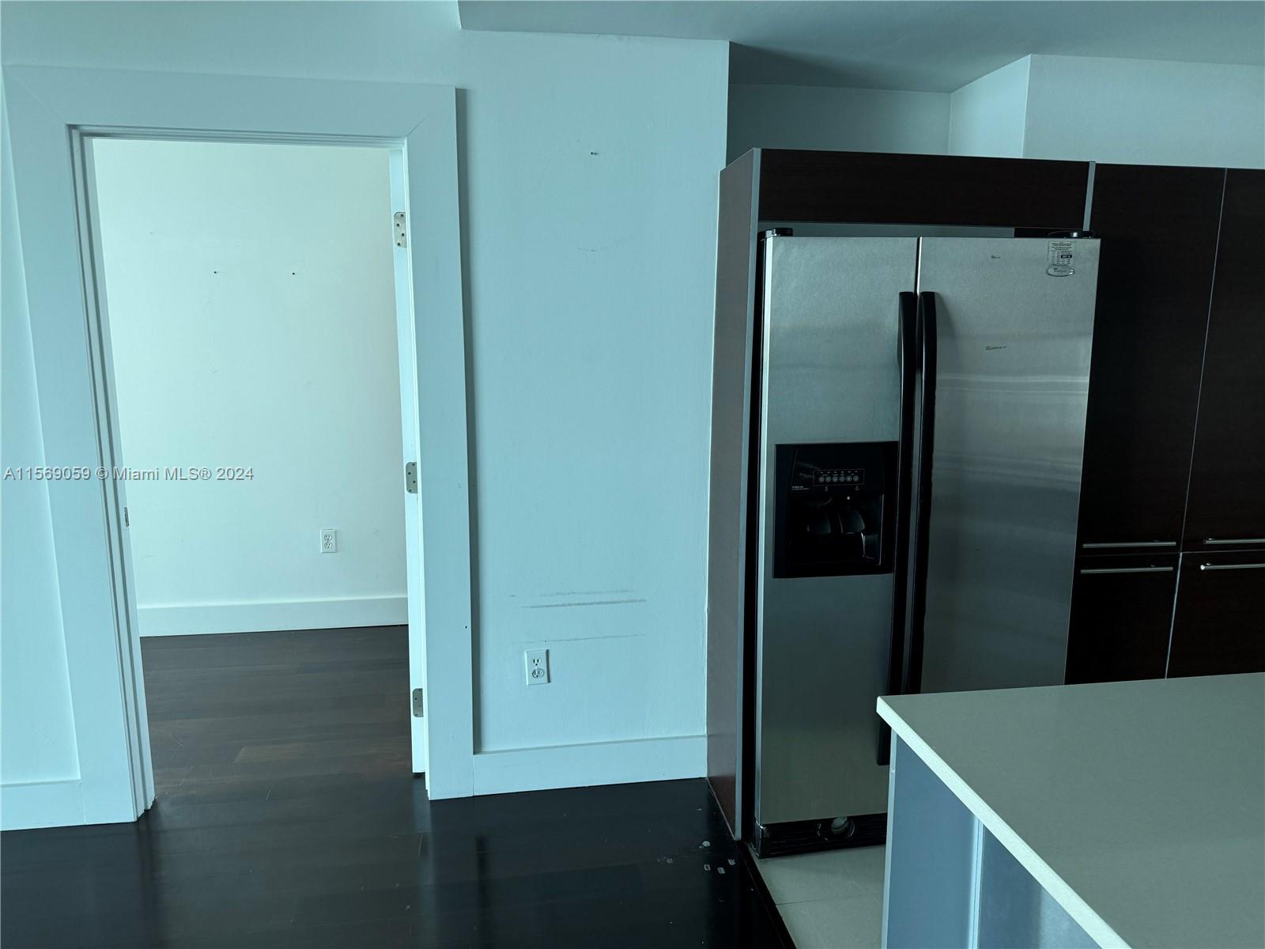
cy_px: 474
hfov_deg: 71.6
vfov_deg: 56.8
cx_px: 632
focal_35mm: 24
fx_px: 877
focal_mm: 6.76
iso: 160
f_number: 1.78
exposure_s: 1/120
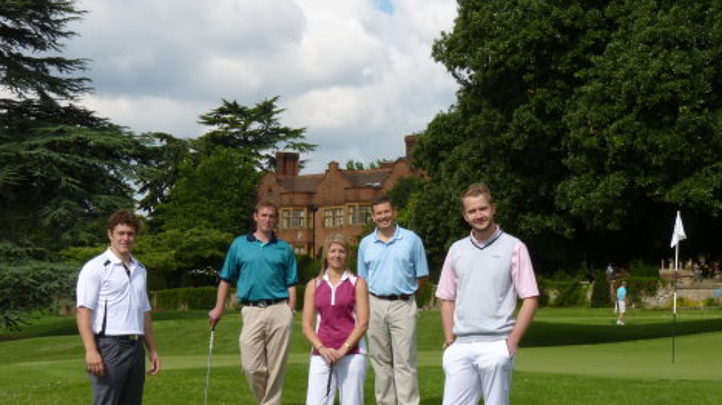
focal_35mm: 103
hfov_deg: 20.8
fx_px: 1971
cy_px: 239
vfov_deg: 11.7
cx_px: 361
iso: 80
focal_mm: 16.7
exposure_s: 1/200
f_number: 5.6
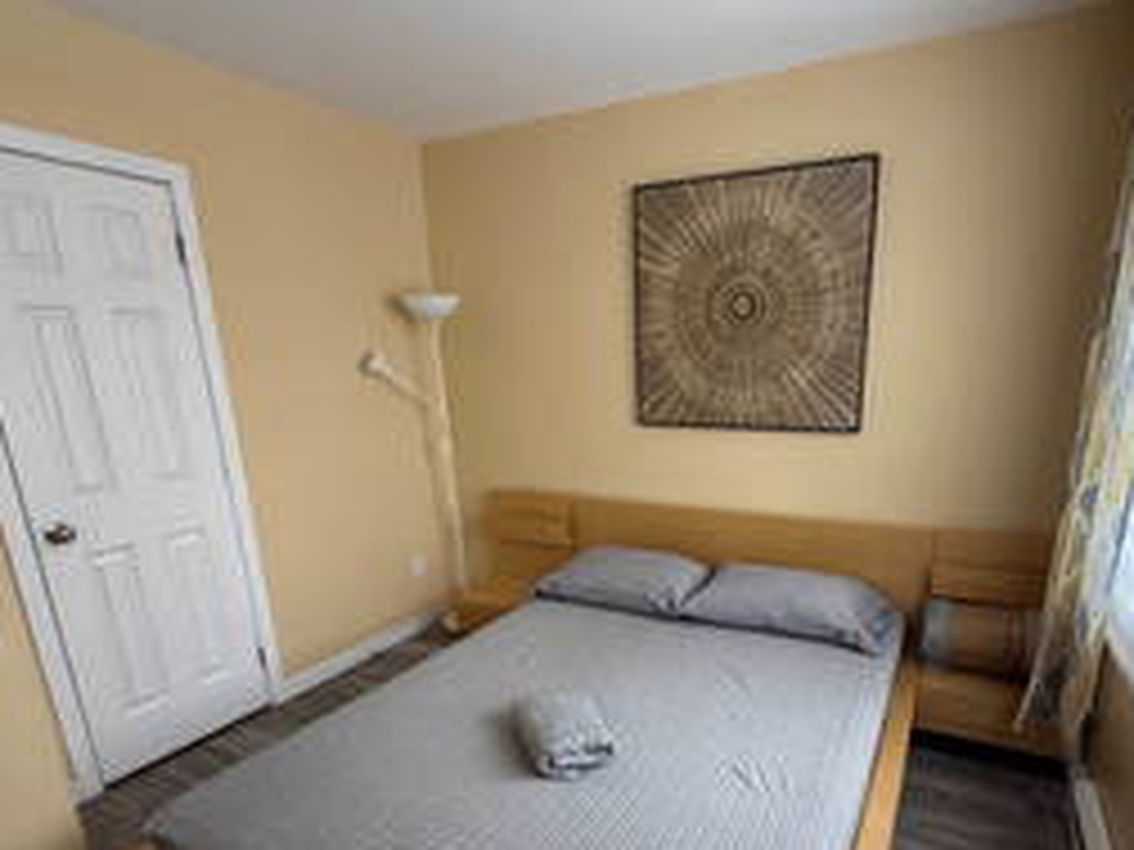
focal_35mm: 20
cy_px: 535
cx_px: 662
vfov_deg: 64.9
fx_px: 655
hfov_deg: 81.1
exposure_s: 1/99
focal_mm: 2.22
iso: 320
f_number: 2.2
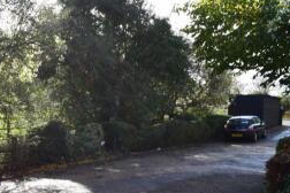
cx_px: 55
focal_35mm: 51
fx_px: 411
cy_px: 135
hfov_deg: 37.4
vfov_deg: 26.3
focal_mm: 18
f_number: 10
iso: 400
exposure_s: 1/200
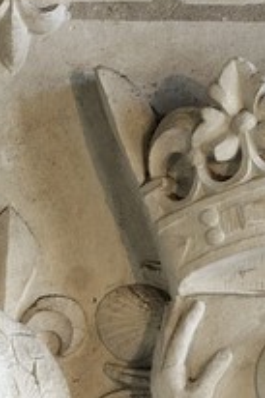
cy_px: 1051
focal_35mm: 1555
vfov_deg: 1.3
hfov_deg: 0.9
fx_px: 17197
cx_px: -95
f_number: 8
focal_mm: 200
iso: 200
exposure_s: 1/6
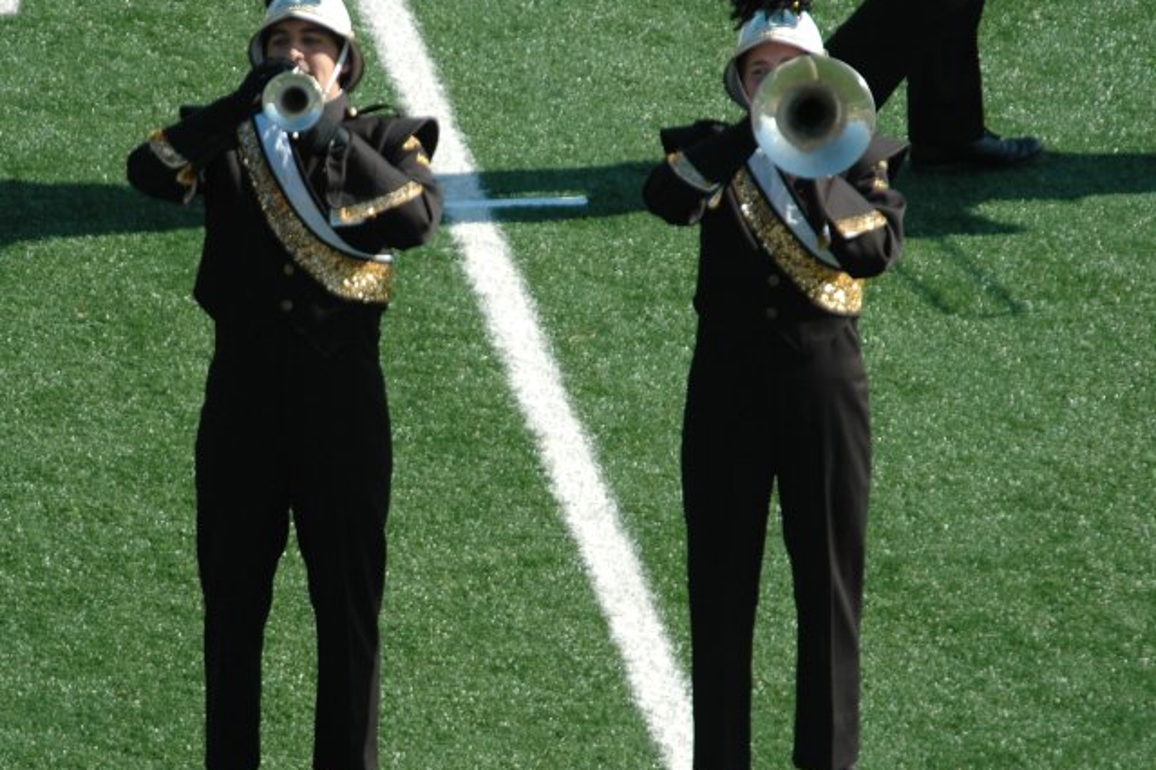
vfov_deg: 1.8
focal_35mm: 751
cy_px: 367
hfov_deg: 2.7
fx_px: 24114
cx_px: 492
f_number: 5.6
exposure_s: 1/500
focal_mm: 400
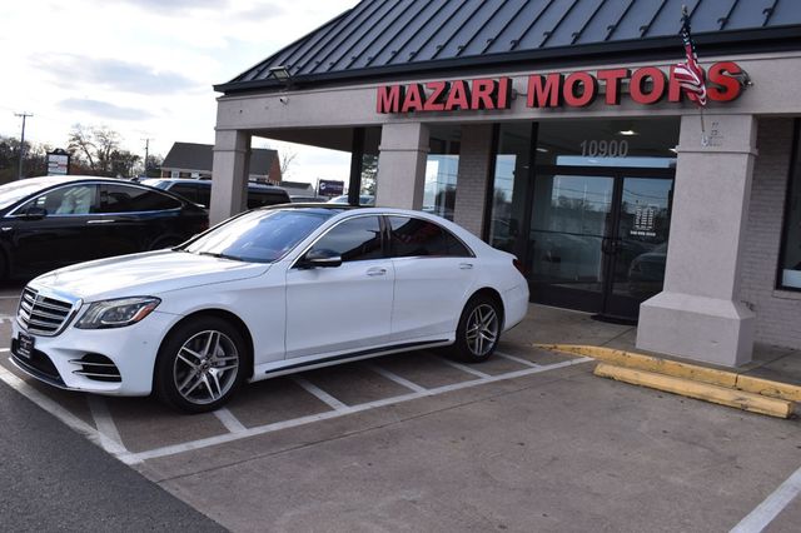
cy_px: 266
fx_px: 700
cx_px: 400
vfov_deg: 41.7
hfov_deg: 59.5
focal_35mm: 32
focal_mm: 21
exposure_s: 1/400
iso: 200
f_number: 7.1
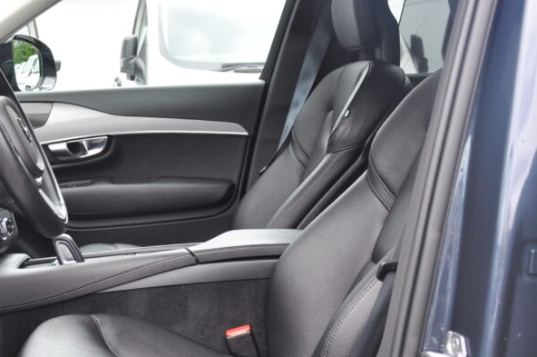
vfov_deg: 20.8
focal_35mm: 65
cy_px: 237
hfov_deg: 30.1
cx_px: 83
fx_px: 966
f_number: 4.5
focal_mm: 25
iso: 400
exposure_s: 1/80
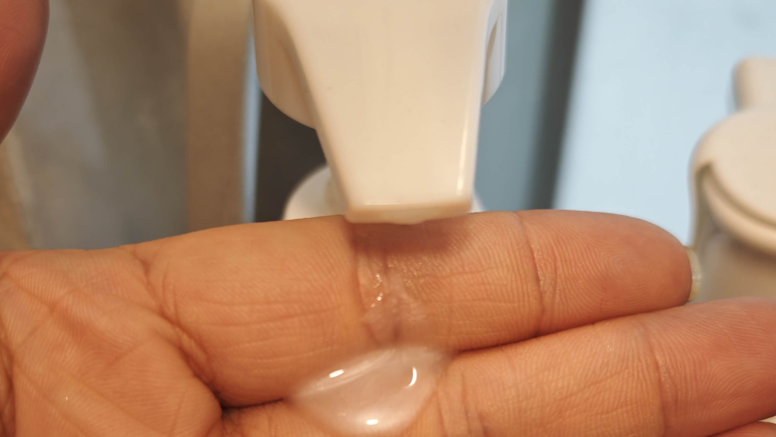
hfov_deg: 40.6
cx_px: 389
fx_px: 1049
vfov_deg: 23.1
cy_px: 357
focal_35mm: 51
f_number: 2
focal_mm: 8.72
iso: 430
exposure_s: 1/50
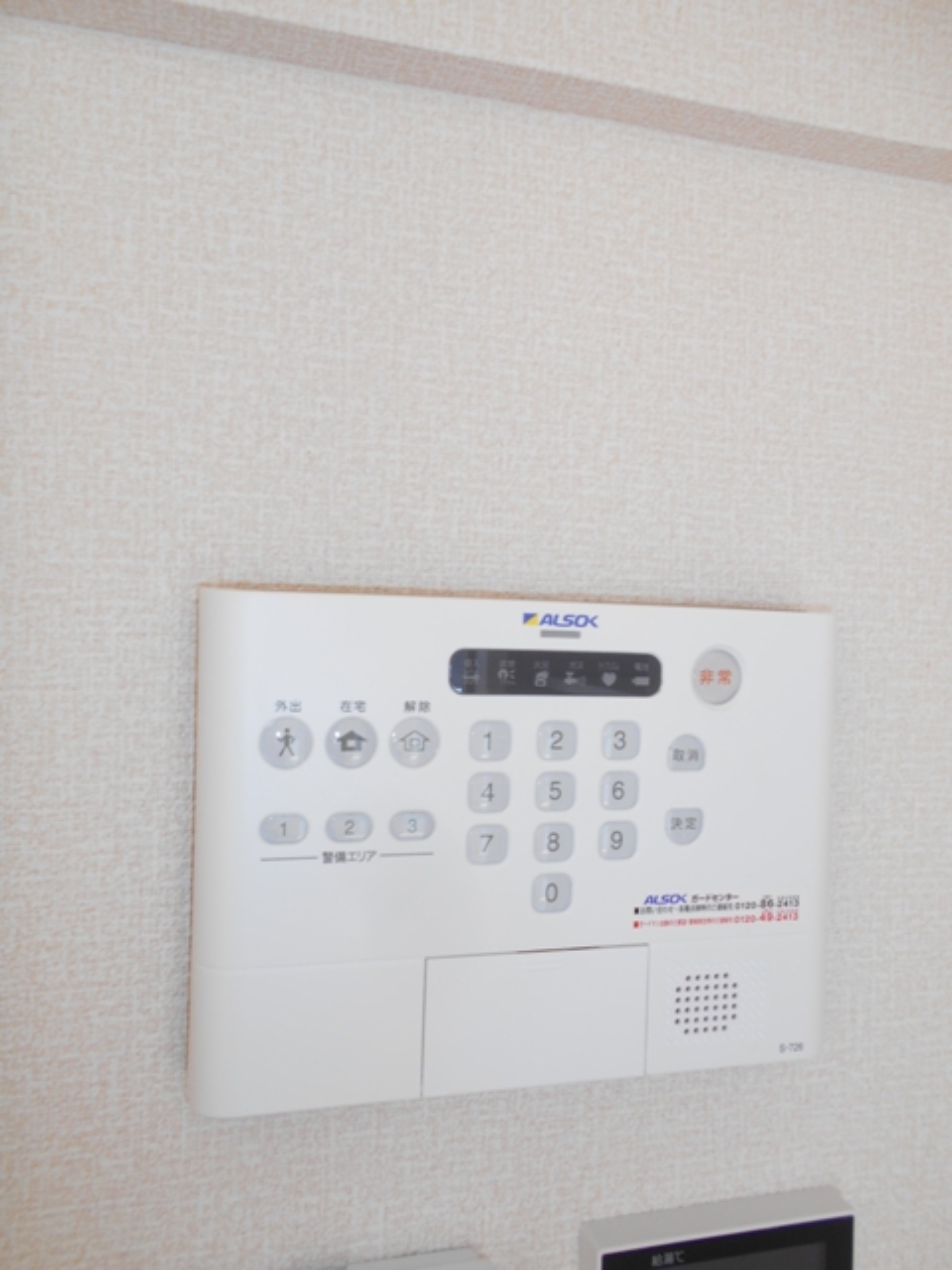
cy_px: 635
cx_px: 476
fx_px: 953
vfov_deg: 67.3
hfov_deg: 53.1
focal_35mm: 26
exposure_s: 1/30
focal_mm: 4.6
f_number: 3.2
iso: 80
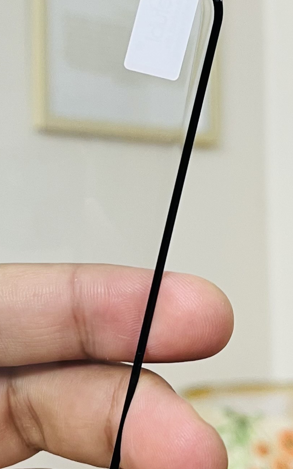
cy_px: 222
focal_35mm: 85
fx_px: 1086
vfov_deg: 24.4
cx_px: 15
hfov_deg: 15.2
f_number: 1.6
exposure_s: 1/50
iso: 80
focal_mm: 5.1
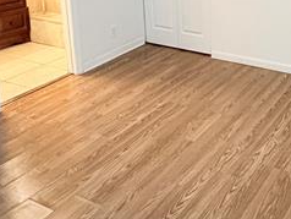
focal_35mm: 47
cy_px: -10
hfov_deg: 37.3
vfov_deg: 28.6
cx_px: 270
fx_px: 396
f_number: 2.2
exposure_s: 1/60
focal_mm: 2.22
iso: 250
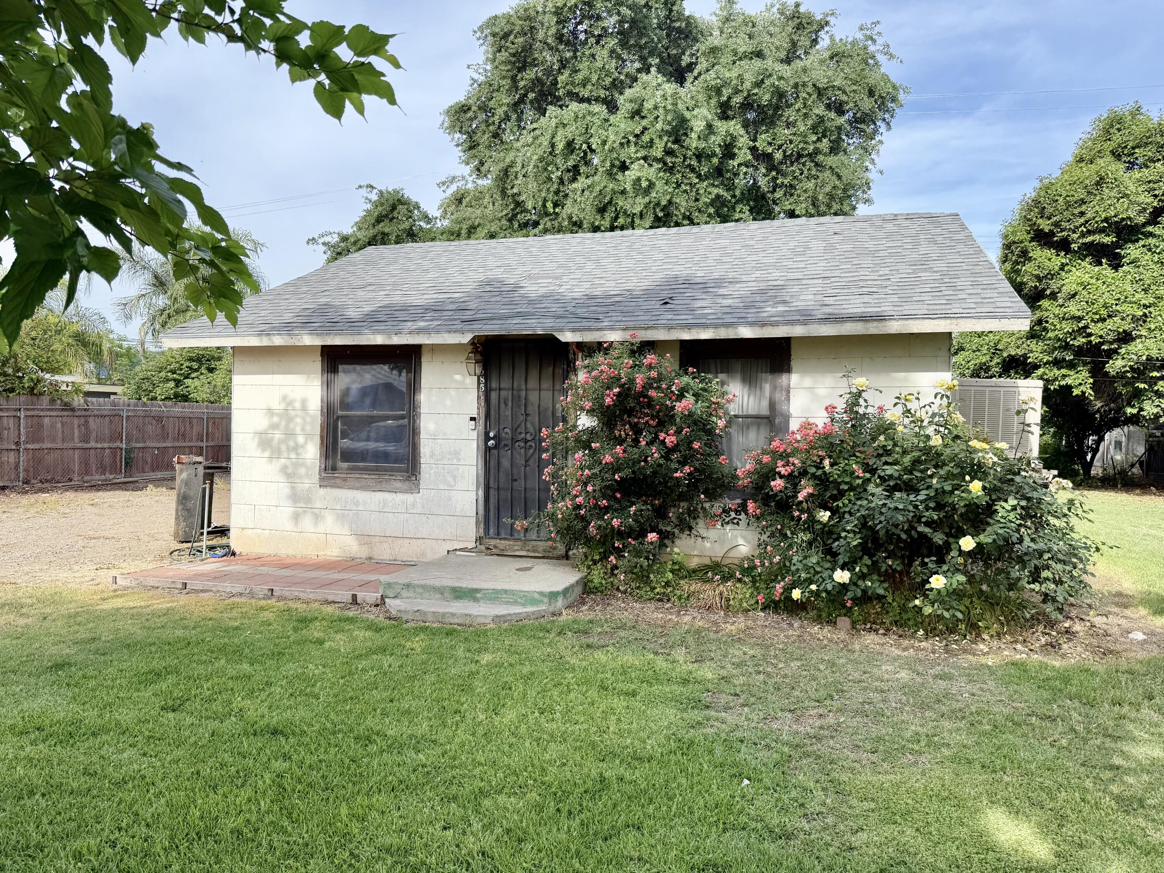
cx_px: 582
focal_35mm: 24
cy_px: 436
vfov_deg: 56.8
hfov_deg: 71.6
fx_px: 807
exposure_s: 1/2053
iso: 80
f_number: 1.78
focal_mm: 6.76
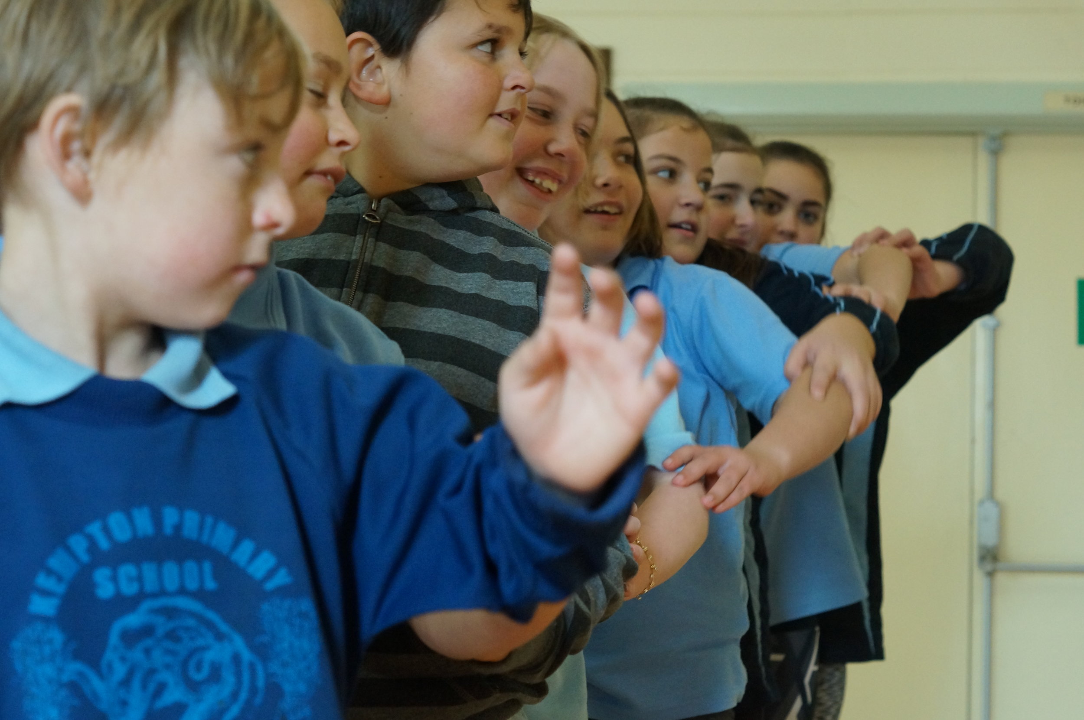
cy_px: 360
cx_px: 542
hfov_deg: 27.0
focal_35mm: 75
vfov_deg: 18.1
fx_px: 2256
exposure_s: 1/100
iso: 1600
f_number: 4.5
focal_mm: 50
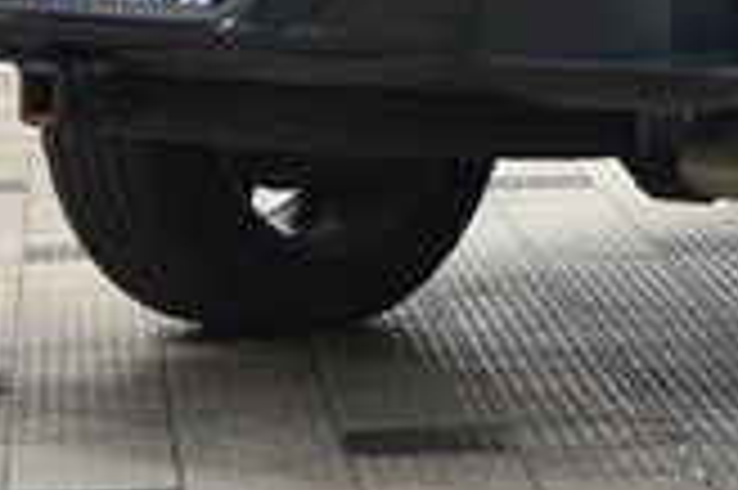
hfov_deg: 8.6
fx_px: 4792
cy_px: -285
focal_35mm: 234
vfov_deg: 5.8
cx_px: 1030
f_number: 6.3
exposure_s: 1/15
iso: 800
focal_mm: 40
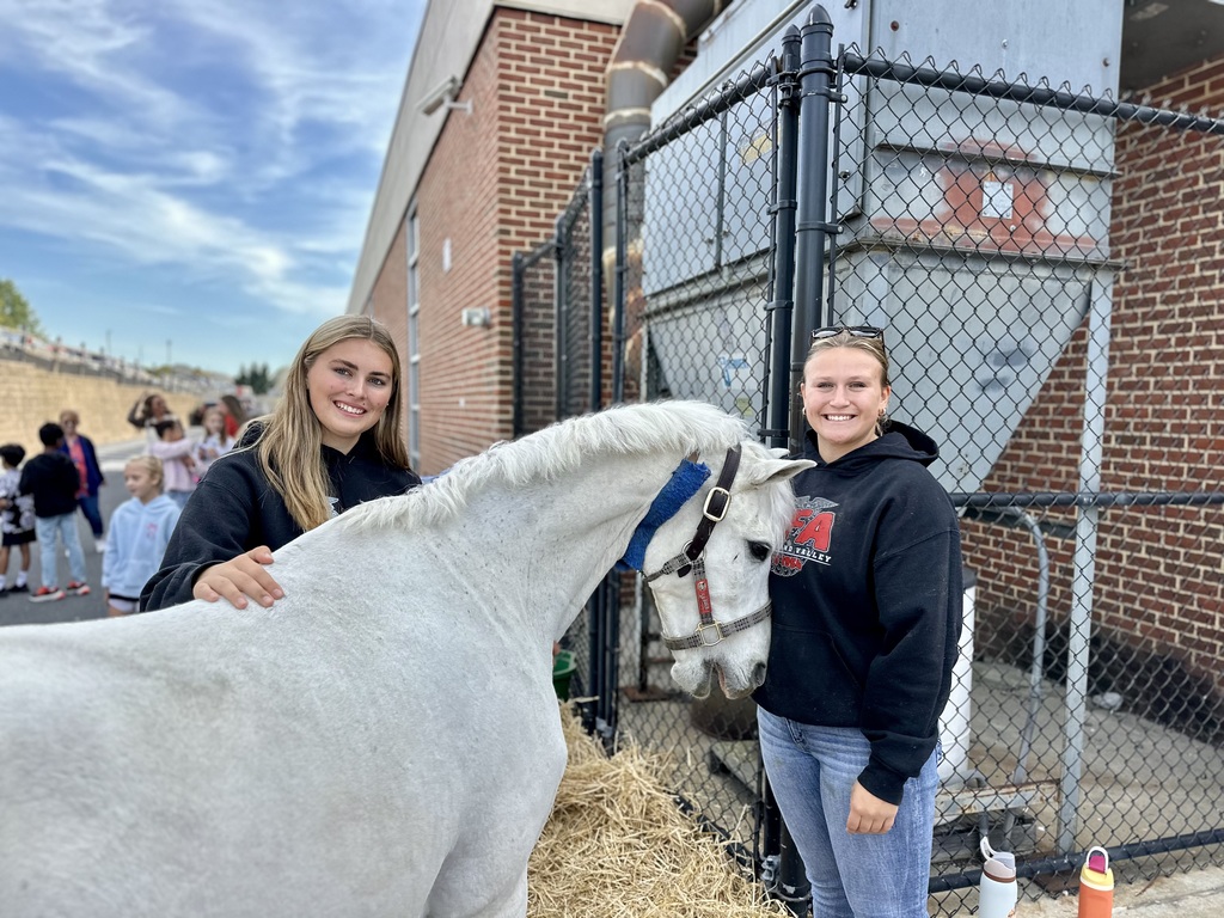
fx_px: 849
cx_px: 612
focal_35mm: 24
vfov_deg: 56.8
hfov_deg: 71.6
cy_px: 459
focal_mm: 6.86
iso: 80
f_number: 1.78
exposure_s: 1/1433
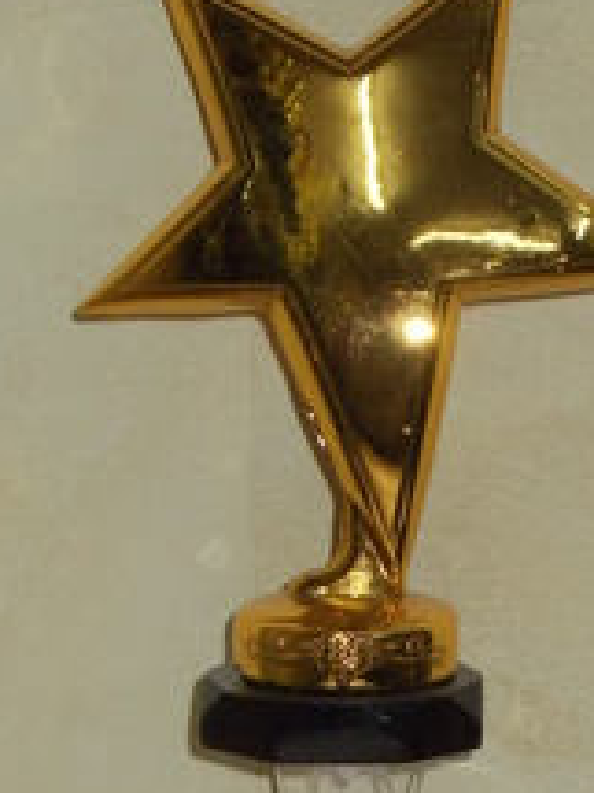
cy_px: 972
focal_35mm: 236
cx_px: 410
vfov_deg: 8.3
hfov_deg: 6.3
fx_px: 5405
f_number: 5.8
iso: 200
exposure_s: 1/60
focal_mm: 13.5
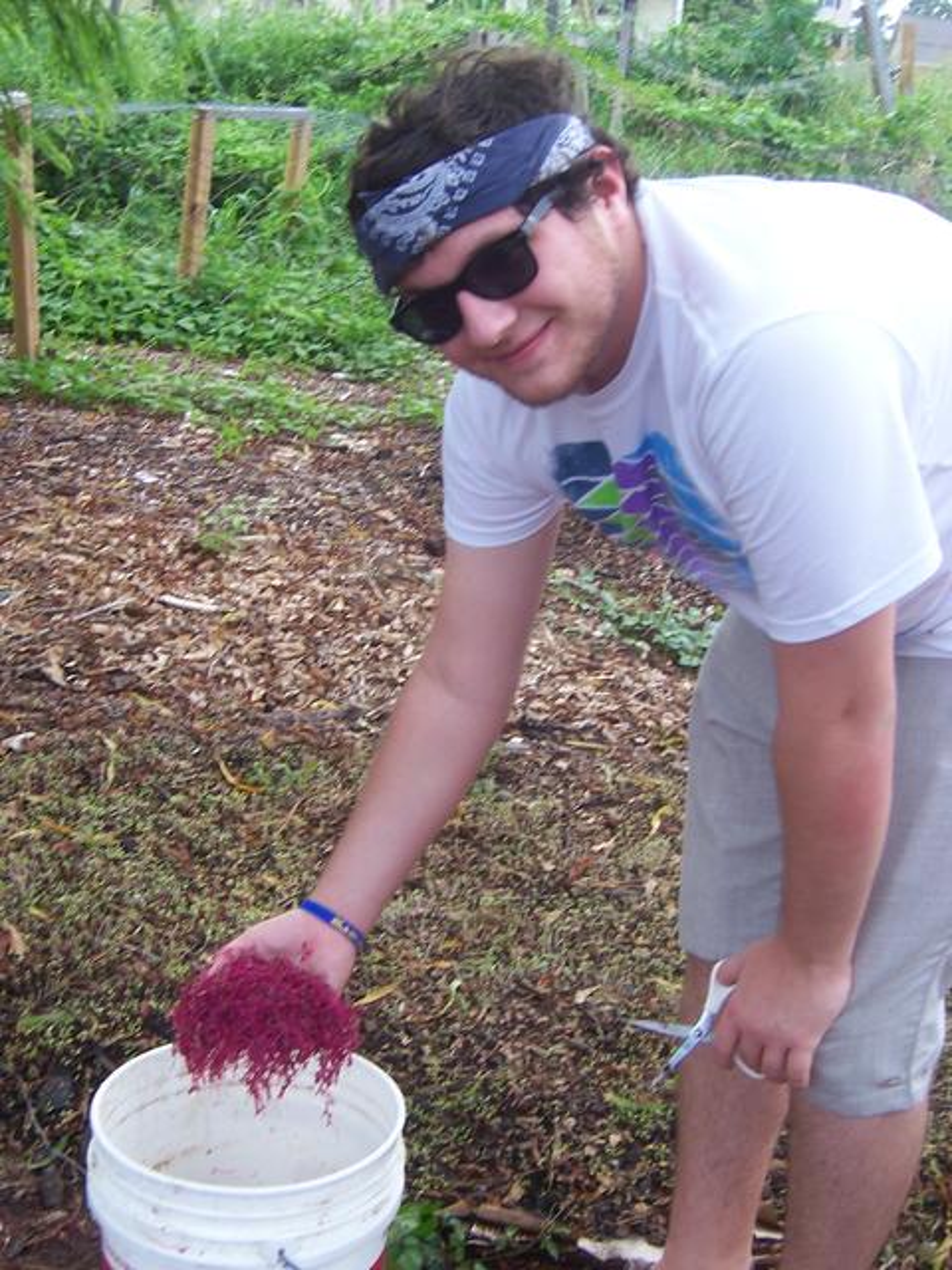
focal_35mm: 44
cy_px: 635
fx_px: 1613
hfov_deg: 32.9
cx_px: 476
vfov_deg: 42.9
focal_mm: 7.3
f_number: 3.3
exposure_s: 1/180
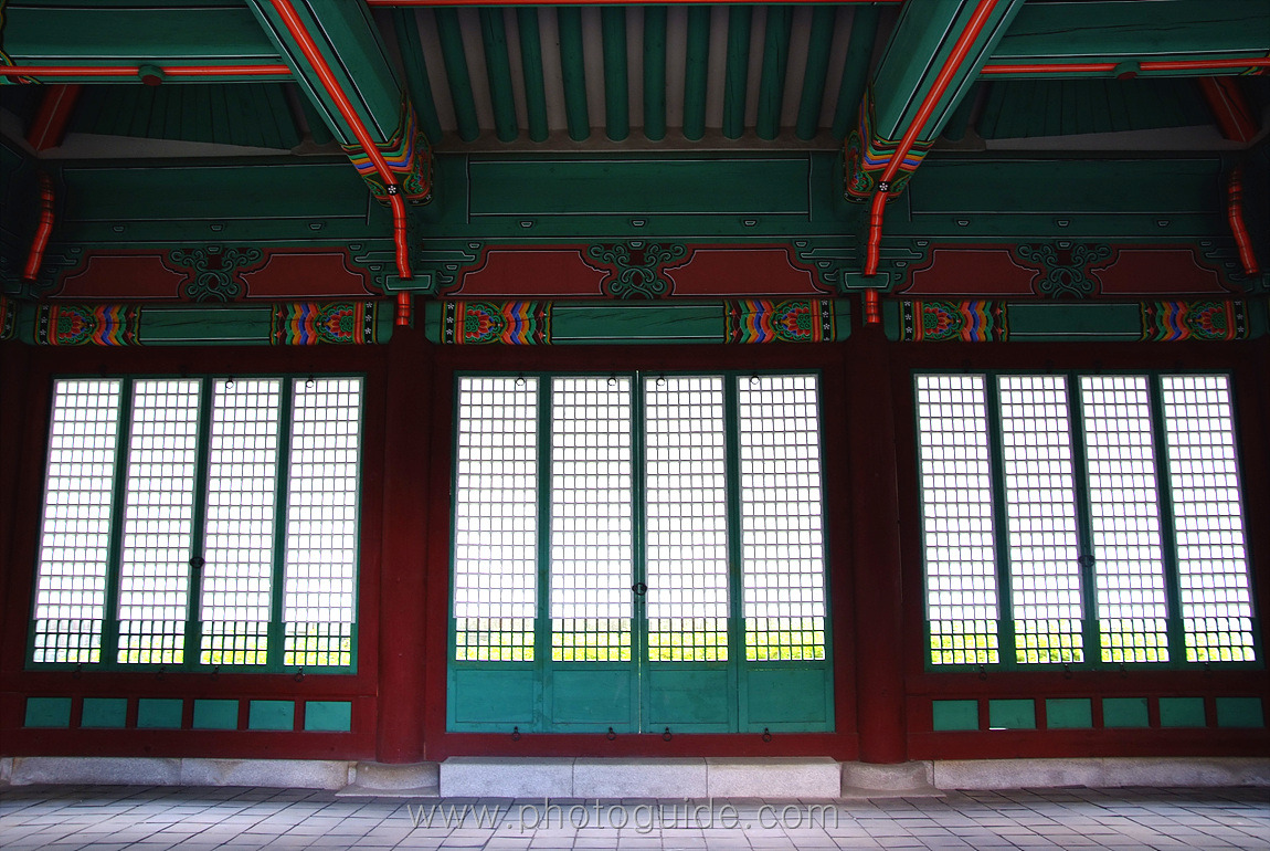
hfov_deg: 69.3
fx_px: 918
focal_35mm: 26
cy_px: 426
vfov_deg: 49.7
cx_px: 635
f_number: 6.3
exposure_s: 1/9
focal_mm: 17
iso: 125
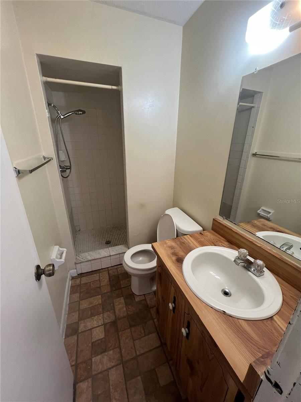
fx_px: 151
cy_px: 201
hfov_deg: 89.9
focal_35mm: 13
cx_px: 150
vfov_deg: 106.2
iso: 125
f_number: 1.8
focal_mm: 1.57
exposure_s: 1/120
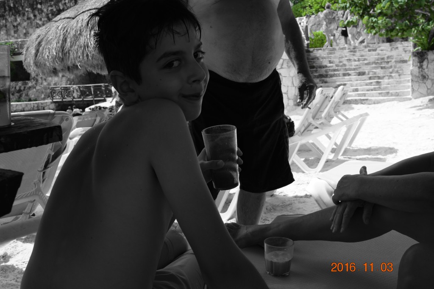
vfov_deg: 36.8
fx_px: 434
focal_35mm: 36
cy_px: 144
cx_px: 217
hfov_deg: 53.1
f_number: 9
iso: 200
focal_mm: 24
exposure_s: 1/320
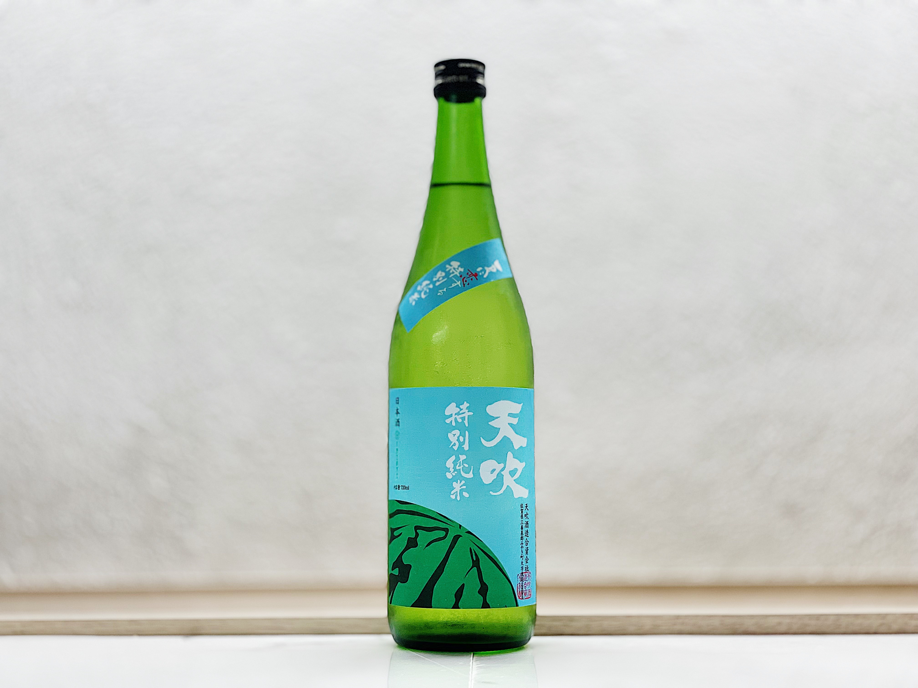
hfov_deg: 36.8
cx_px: 459
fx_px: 1379
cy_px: 344
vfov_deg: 28.0
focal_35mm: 52
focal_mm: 6
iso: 64
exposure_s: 1/100
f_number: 2
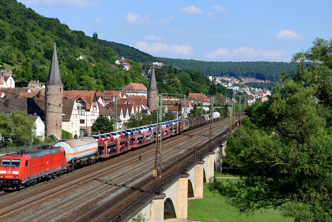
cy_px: 122
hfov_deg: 25.6
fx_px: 728
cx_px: 127
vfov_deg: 17.3
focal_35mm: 79
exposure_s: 1/1600
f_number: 5.6
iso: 200
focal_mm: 62
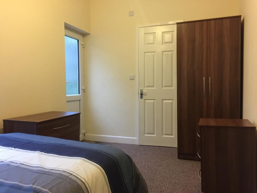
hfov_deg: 61.7
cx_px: 128
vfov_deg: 48.2
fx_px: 215
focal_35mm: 29
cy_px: 96
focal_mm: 4.15
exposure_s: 1/10
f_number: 2.2
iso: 125
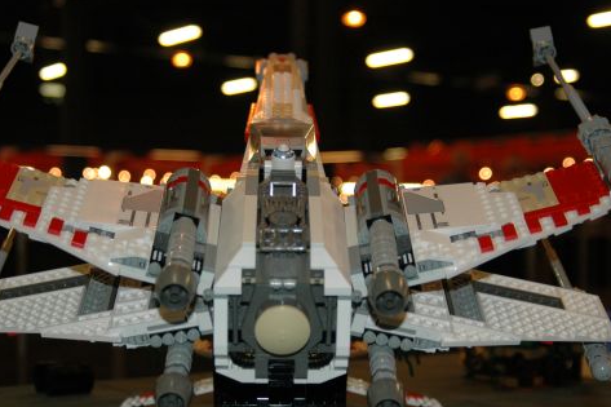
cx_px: 284
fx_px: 1171
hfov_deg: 29.2
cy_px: 270
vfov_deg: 19.7
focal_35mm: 69
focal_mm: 34
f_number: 3.5
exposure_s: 1/60
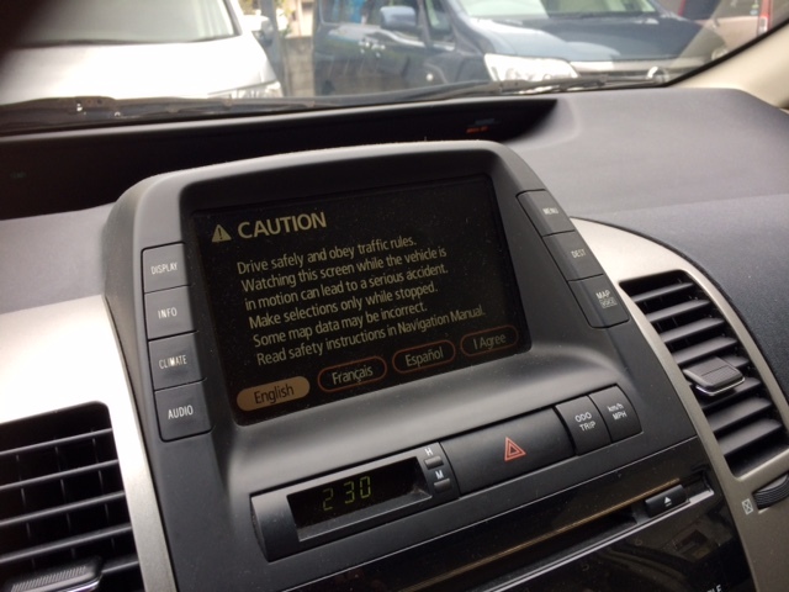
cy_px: 296
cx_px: 394
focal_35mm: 29
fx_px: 661
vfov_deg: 48.2
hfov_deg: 61.7
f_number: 2.2
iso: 32
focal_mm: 4.15
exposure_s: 1/144
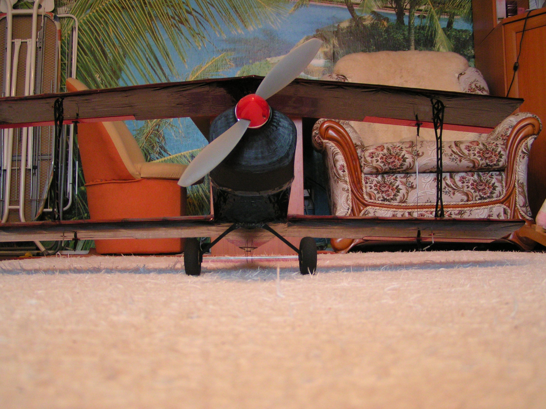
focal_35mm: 38
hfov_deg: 49.0
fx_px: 599
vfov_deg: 37.7
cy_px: 204
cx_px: 273
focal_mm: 5.8
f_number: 2.8
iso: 200
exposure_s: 1/20
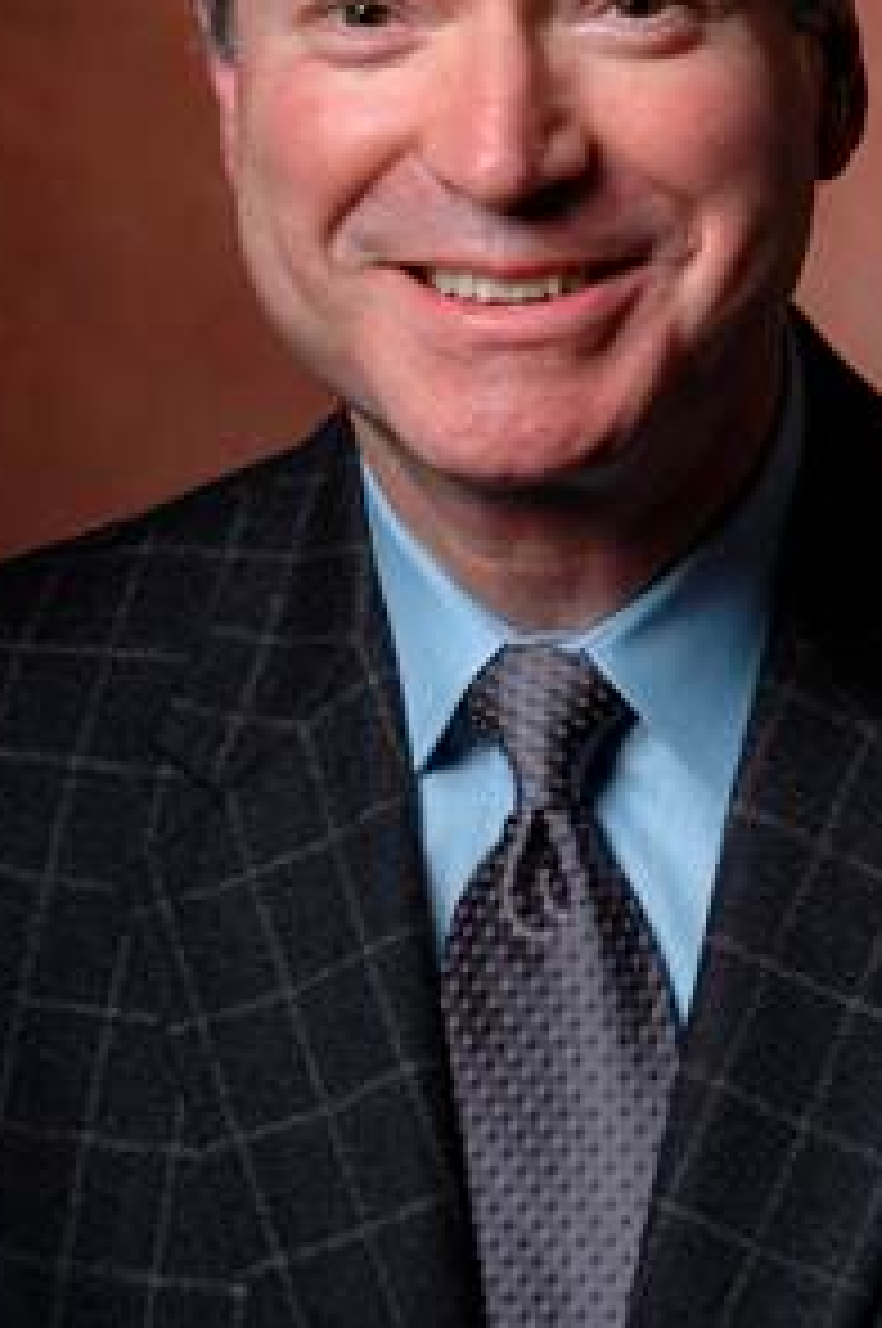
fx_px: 7174
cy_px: 403
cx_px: 536
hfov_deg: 7.0
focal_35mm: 195
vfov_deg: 10.6
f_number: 8
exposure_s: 1/100
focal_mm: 85
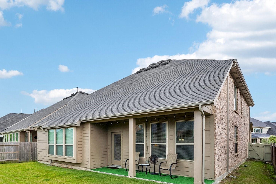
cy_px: 124
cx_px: 102
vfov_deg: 55.9
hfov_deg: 77.1
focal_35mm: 22
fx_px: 169
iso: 100
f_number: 8
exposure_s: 1/100
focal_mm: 16
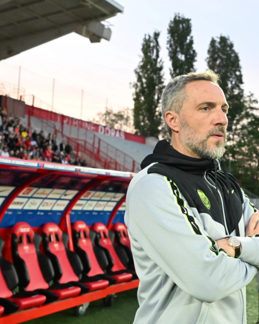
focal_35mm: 51
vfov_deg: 36.6
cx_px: 201
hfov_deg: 29.1
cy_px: 162
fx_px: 488
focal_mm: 24
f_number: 4
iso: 2500
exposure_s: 1/640
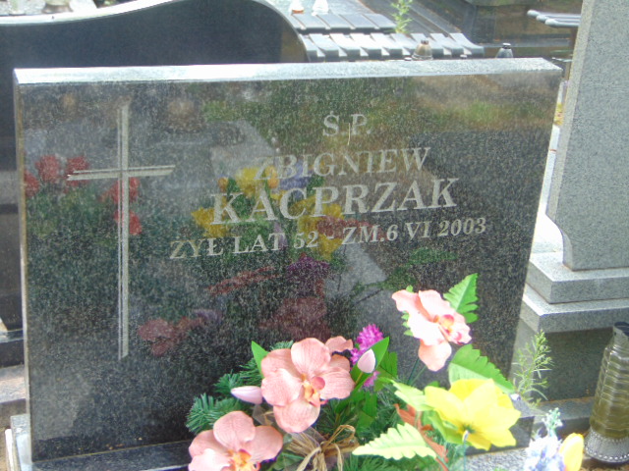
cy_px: 236
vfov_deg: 24.4
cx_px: 314
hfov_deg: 32.2
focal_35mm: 60
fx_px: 1090
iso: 80
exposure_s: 1/60
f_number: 3.6
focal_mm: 10.8
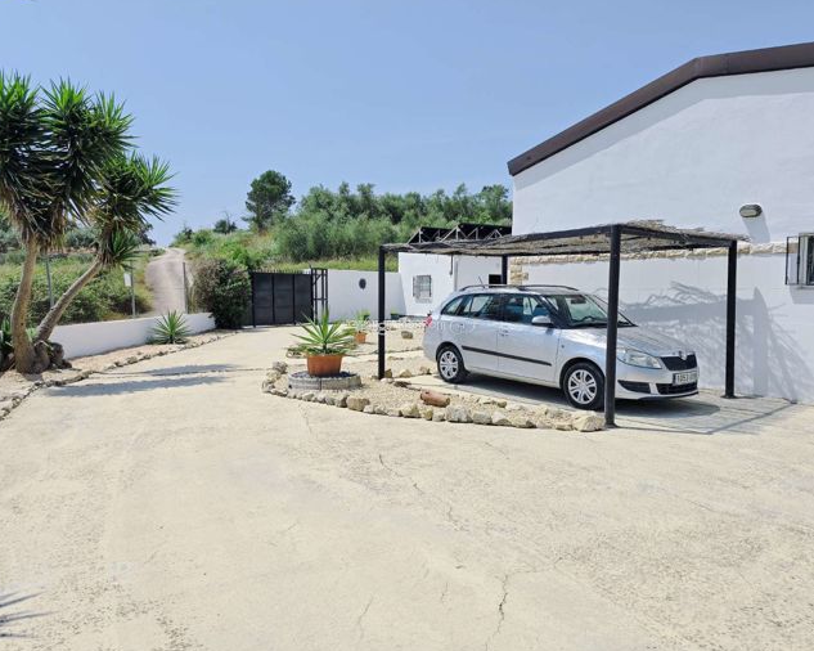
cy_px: 326
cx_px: 412
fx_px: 602
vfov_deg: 56.8
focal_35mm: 25
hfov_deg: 68.1
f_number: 1.7
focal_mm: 6.3
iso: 12
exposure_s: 1/1488
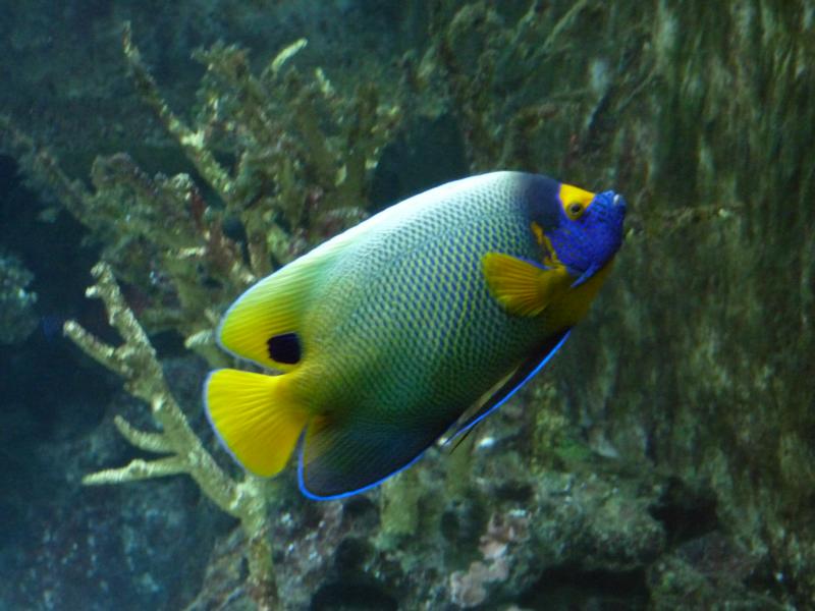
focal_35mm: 98
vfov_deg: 15.1
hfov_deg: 20.0
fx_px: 2307
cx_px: 408
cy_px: 306
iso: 800
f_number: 3.6
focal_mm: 17.4
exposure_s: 1/30
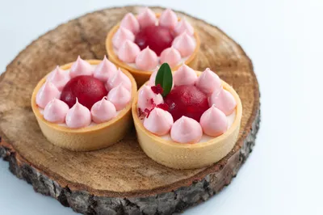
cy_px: 108
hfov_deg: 37.9
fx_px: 471
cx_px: 162
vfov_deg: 25.7
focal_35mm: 52
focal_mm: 35
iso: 200
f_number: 4
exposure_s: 1/80
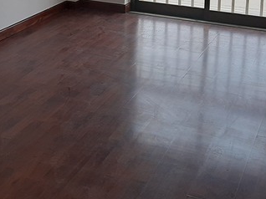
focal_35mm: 68
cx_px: 130
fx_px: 522
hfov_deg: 28.6
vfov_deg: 20.4
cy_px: -32
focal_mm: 3.93
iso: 40
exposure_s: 1/162
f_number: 1.7
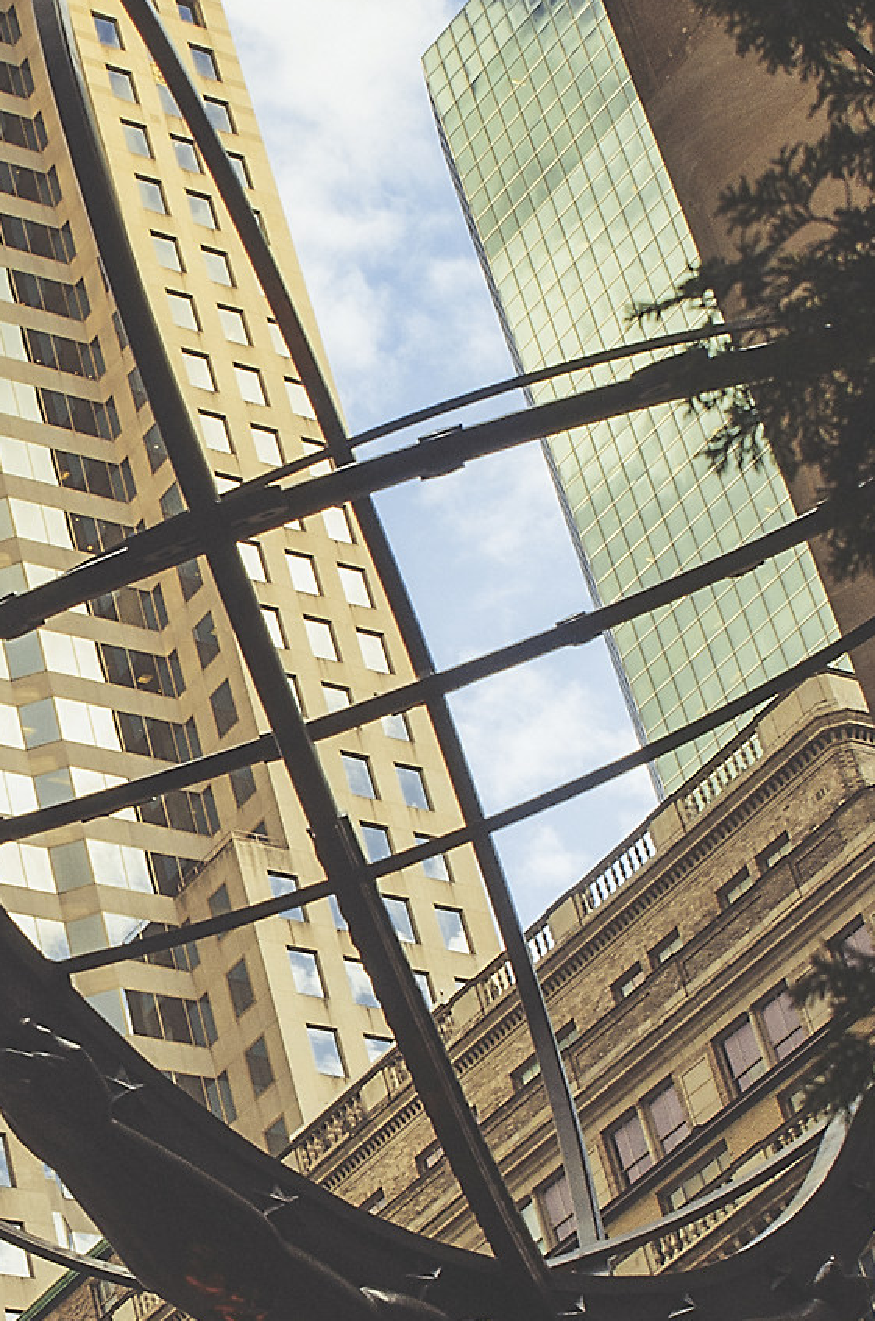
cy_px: 887
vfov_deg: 20.0
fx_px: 3735
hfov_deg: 13.2
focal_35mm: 102
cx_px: -27
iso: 280
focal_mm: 24
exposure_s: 1/125
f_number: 9
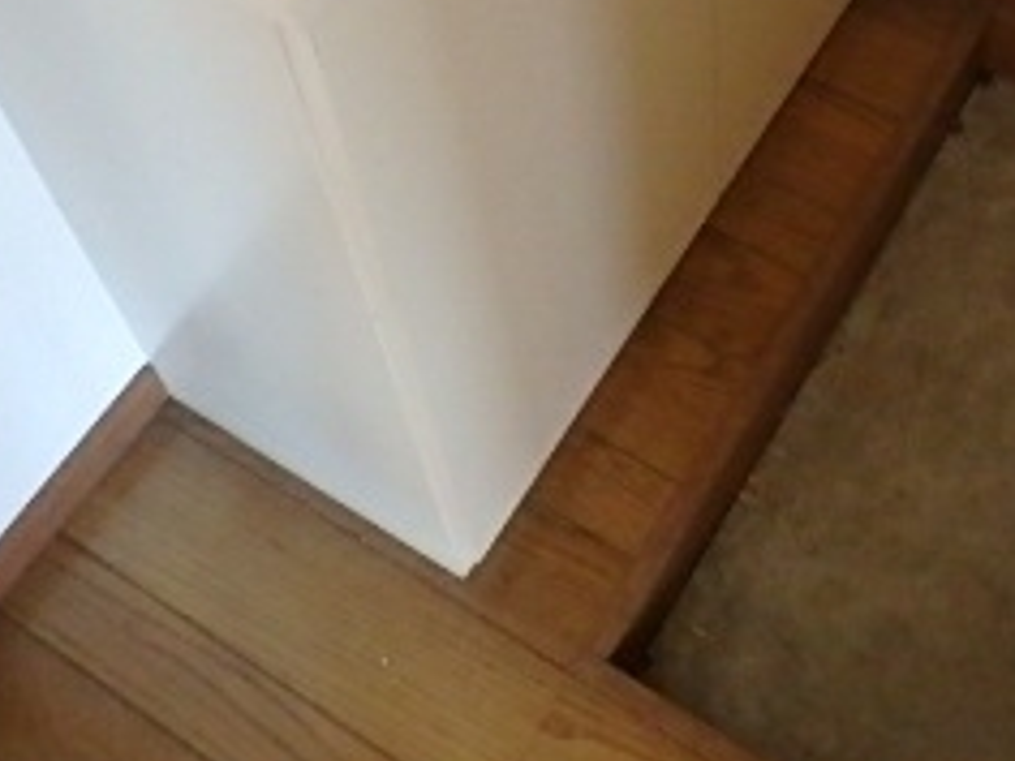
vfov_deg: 24.1
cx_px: 692
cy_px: -69
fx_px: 1671
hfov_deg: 33.4
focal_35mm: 57
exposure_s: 1/25
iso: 800
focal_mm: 3.7
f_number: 3.5
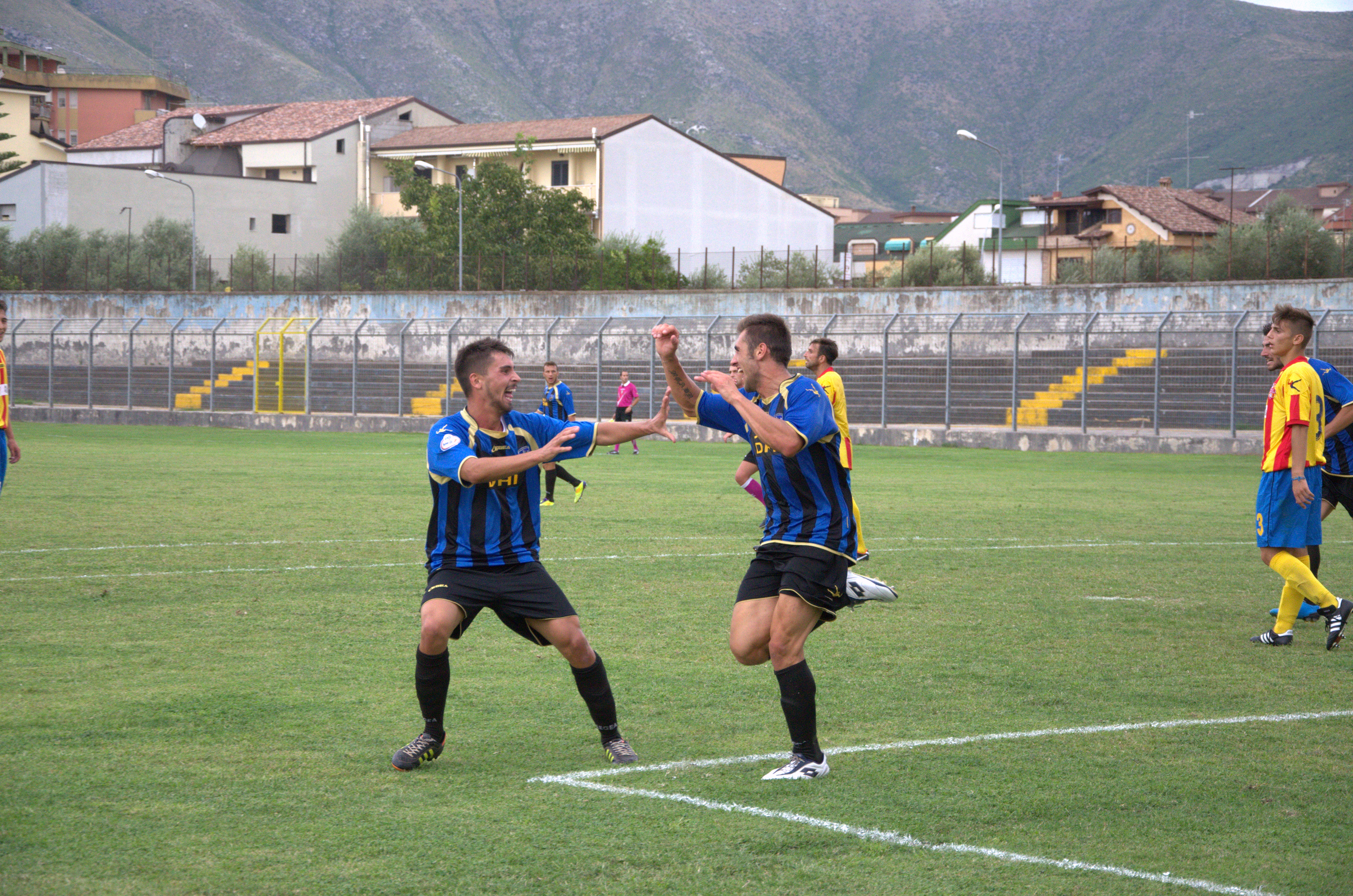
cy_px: 448
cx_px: 676
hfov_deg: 20.6
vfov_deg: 13.8
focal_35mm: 99
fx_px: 3714
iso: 1000
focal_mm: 66
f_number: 5.3
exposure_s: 1/1250
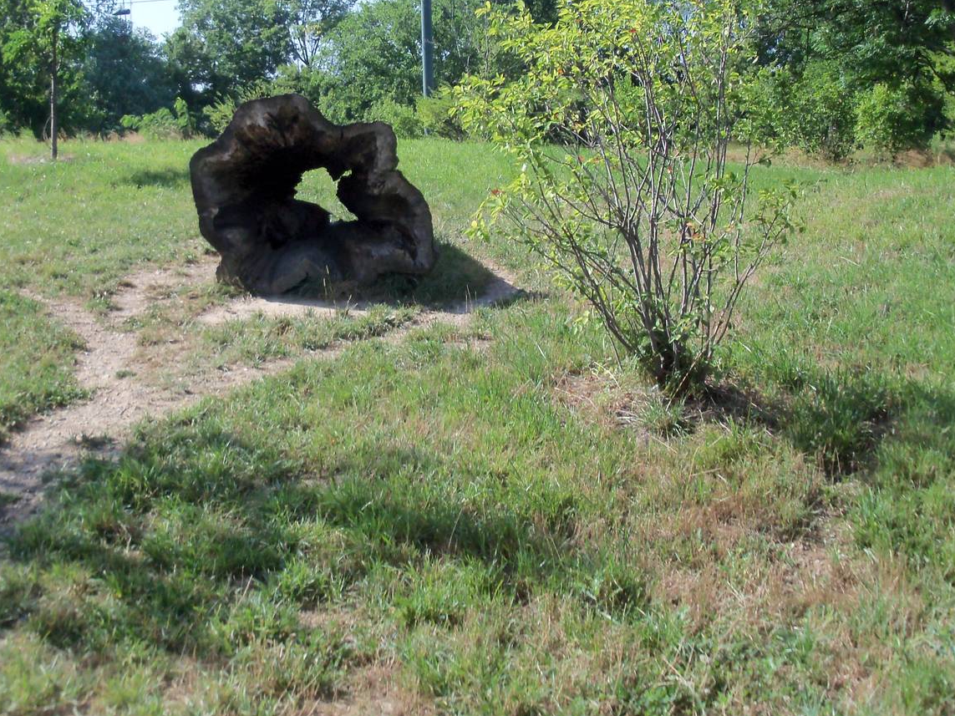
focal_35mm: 49
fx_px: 1352
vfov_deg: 29.5
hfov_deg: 38.7
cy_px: 253
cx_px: 371
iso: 80
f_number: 3
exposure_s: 1/640
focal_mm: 6.3
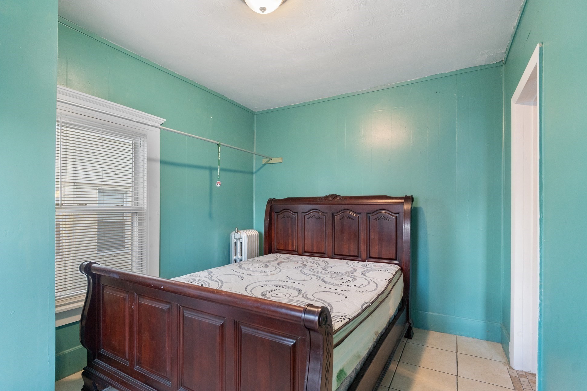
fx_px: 277
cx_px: 281
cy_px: 204
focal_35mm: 17
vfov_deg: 70.4
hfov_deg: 93.2
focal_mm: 16
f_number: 4
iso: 3200
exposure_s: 1/60
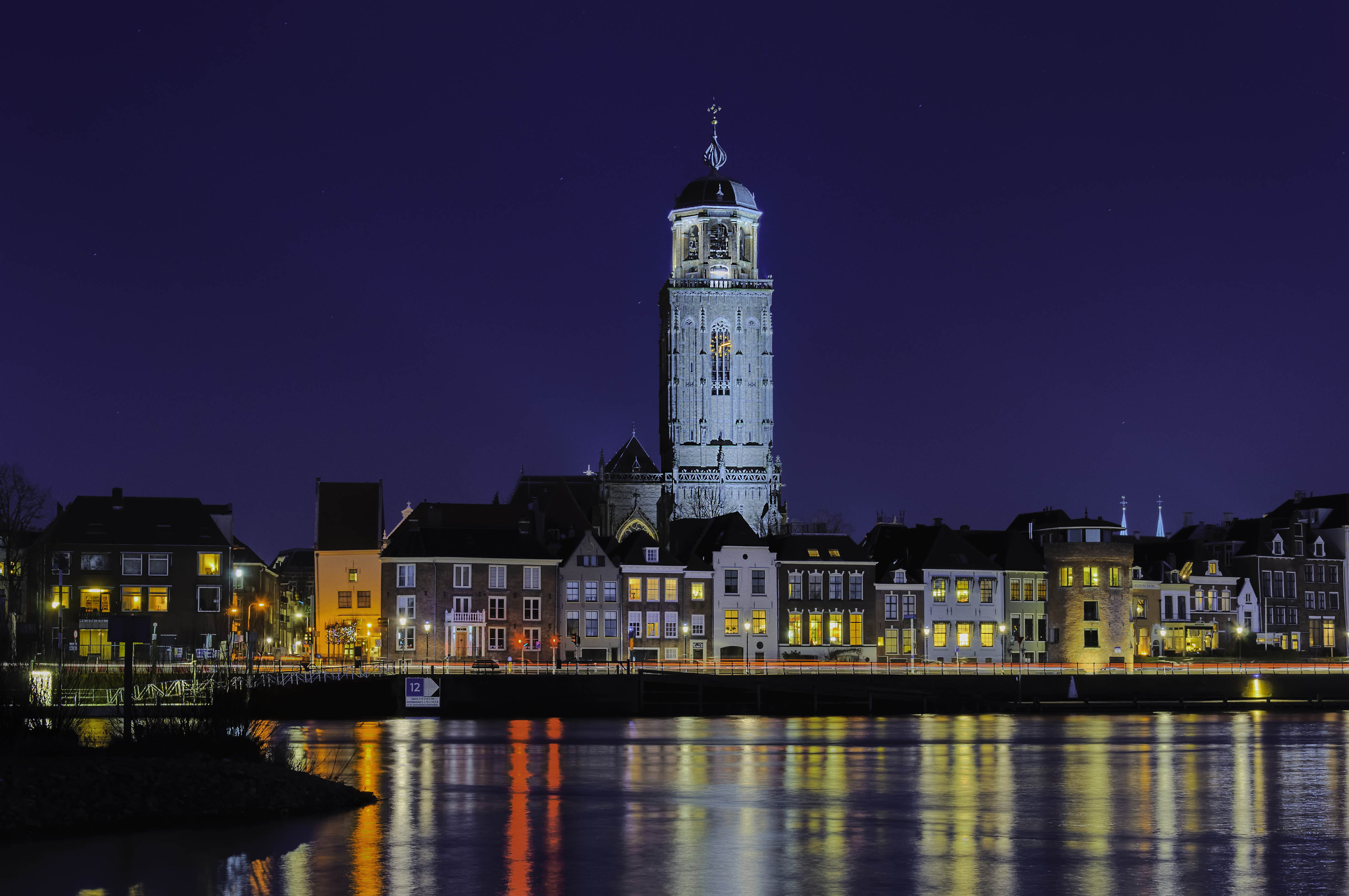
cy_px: 448
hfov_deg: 31.9
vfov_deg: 21.5
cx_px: 674
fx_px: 2358
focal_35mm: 63
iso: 200
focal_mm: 42
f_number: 8
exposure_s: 13
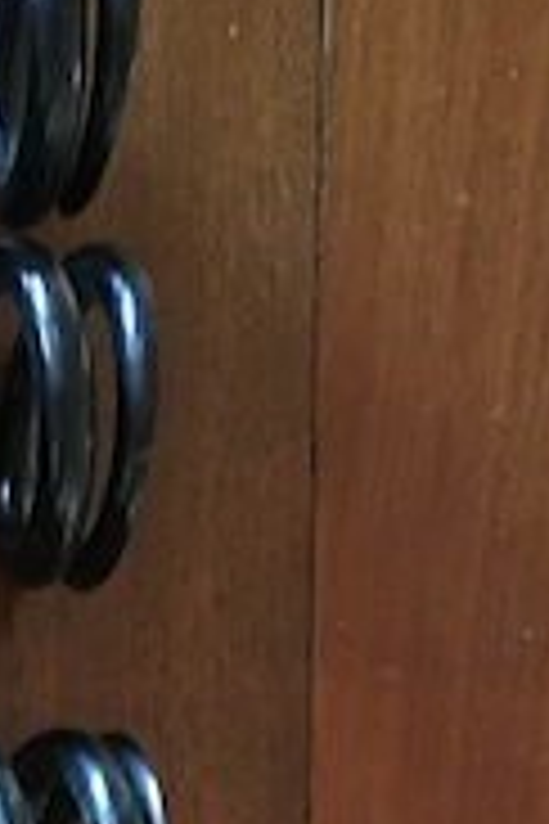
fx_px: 3019
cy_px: 1342
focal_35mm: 132
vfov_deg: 14.2
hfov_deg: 9.9
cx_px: -364
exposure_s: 1/15
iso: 400
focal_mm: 4.15
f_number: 2.2
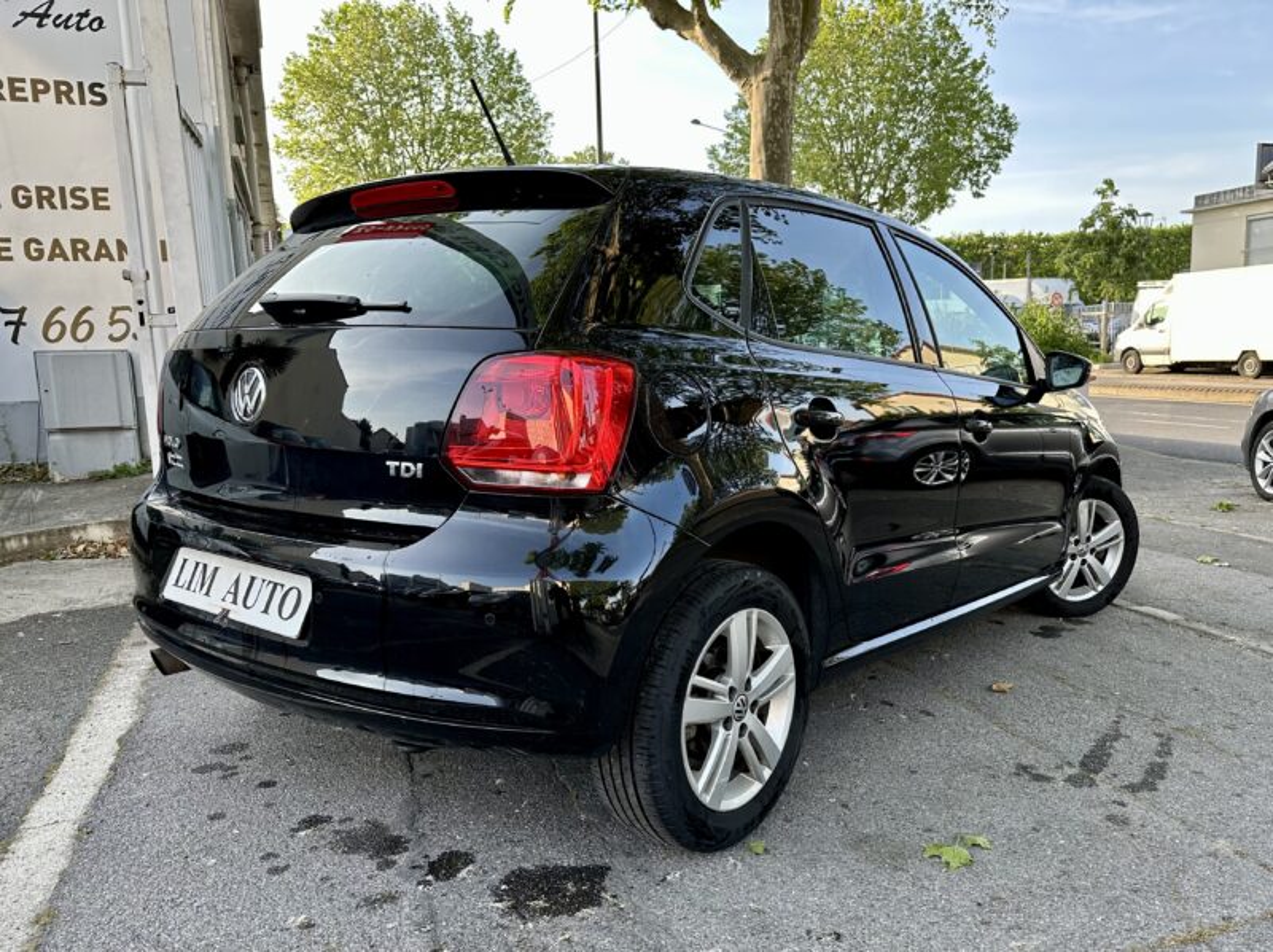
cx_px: 636
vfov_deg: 56.7
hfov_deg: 71.7
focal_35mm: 24
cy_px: 476
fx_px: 882
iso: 80
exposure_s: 1/361
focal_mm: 6.86
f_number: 1.78
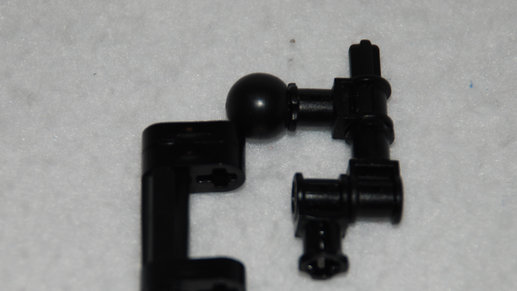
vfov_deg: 4.3
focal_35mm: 285
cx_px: 256
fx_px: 3903
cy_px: 215
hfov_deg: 7.6
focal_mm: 135
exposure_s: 1/60
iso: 100
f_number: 5.6
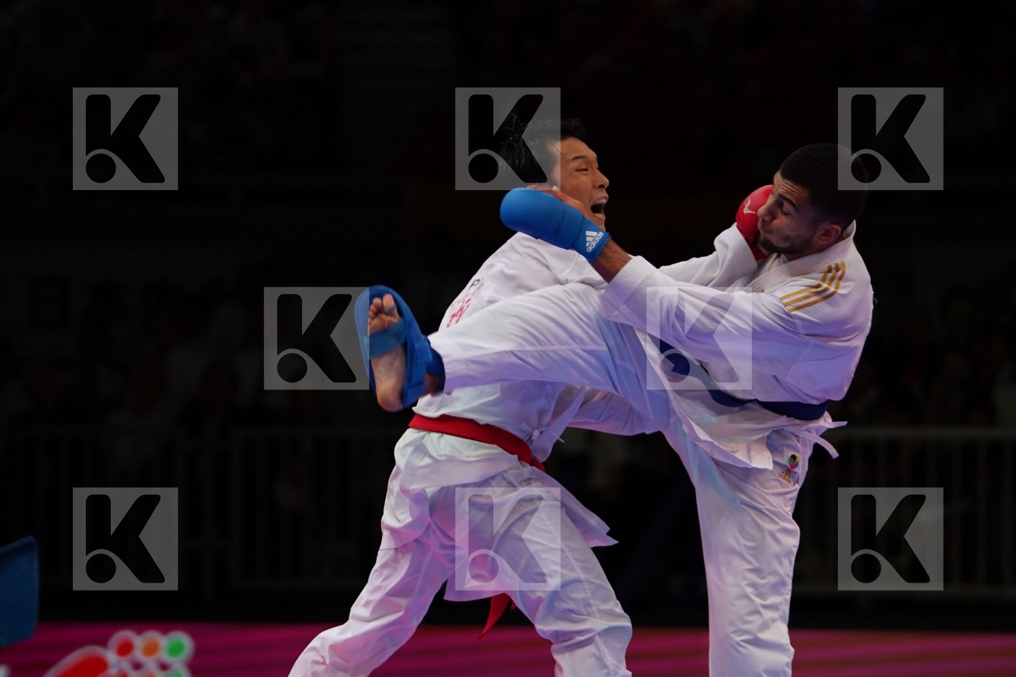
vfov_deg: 6.0
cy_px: 338
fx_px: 6434
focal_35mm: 228
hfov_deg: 9.0
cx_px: 508
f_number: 2.8
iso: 500
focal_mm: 152
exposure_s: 1/1000
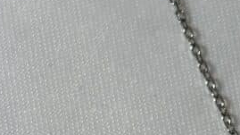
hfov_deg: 9.8
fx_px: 1374
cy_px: 215
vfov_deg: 5.5
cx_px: 302
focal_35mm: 216
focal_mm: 5.96
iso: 32
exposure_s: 1/329
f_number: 1.6
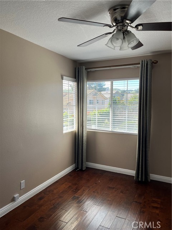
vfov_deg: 67.3
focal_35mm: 26
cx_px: 86
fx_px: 172
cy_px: 115
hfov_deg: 53.1
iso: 40
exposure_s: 1/243
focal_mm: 5.1
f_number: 1.6
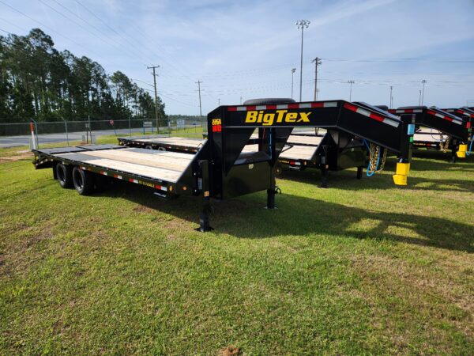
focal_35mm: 23
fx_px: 315
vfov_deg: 58.9
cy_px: 178
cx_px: 237
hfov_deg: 73.9
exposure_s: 1/1384
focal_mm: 5.4
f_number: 1.8
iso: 20
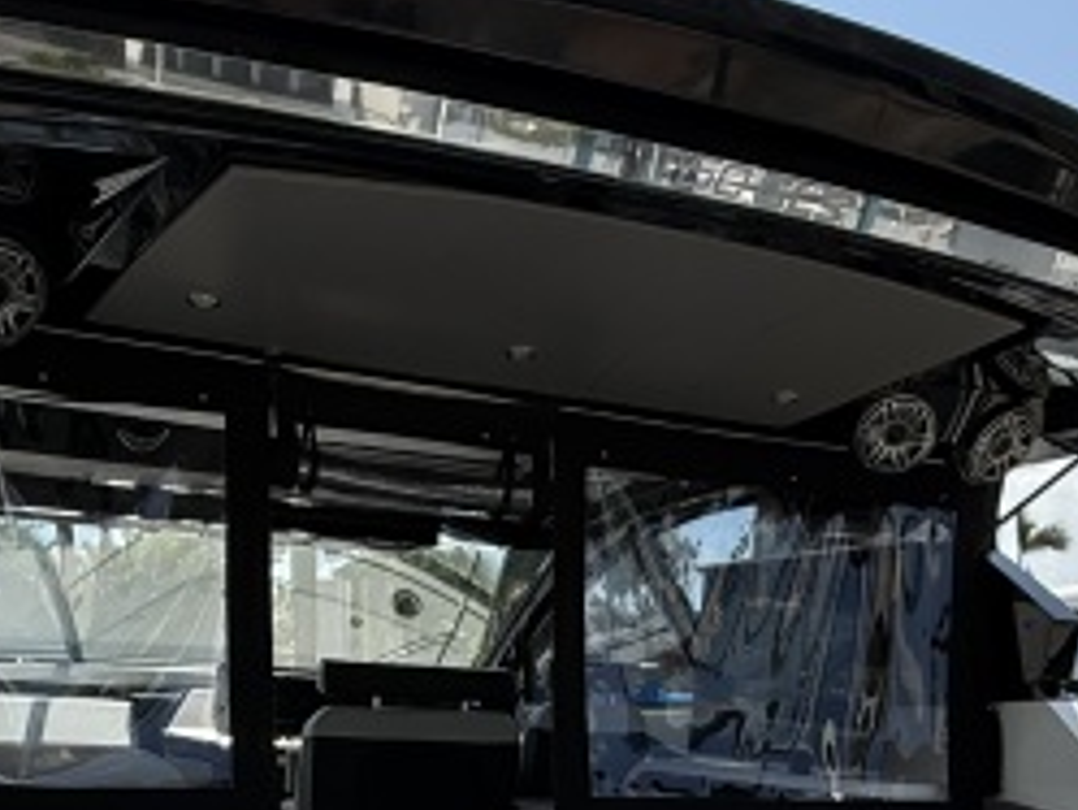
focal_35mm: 45
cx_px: 524
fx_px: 1402
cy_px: 1057
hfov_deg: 42.1
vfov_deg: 27.0
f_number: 2.2
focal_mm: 2.22
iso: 64
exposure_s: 1/1901
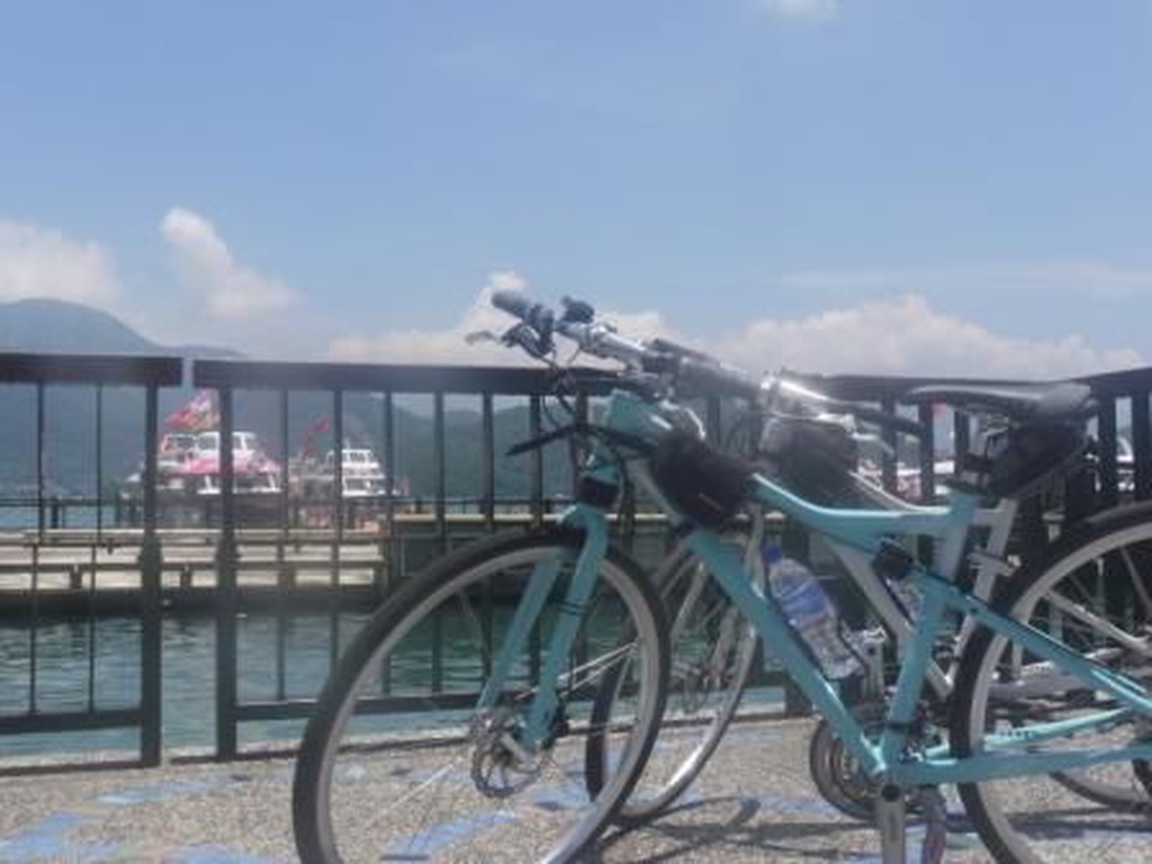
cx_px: 576
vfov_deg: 37.7
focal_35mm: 38
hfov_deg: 49.0
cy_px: 432
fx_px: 1265
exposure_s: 1/800
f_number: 13
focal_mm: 19
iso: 500
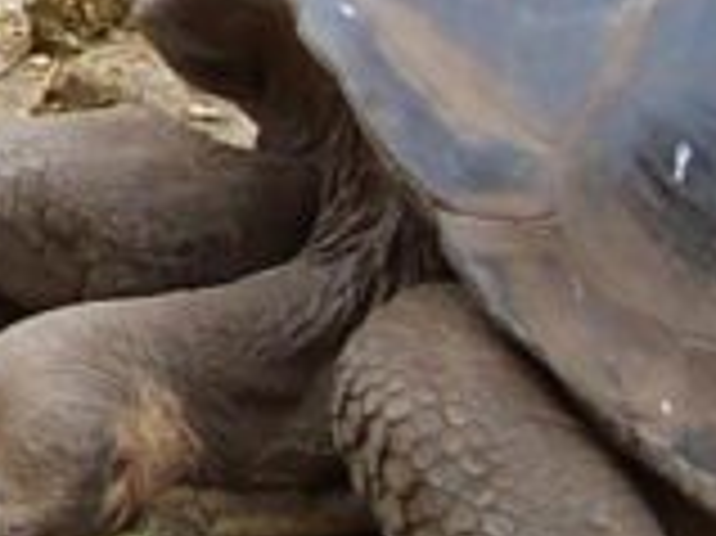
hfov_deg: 8.1
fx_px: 4940
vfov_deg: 6.2
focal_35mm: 239
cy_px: -149
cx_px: -423
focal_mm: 5.6
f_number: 2.8
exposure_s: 1/350
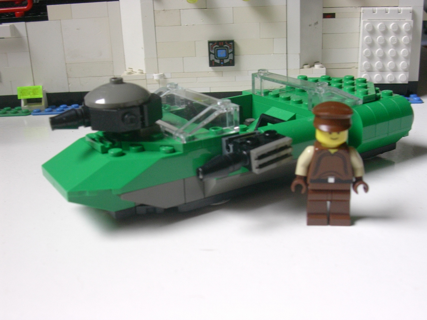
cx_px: 214
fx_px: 555
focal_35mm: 45
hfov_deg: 42.1
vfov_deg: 32.2
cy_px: 160
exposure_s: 1/80.6
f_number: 2.9
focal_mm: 6.7
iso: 70
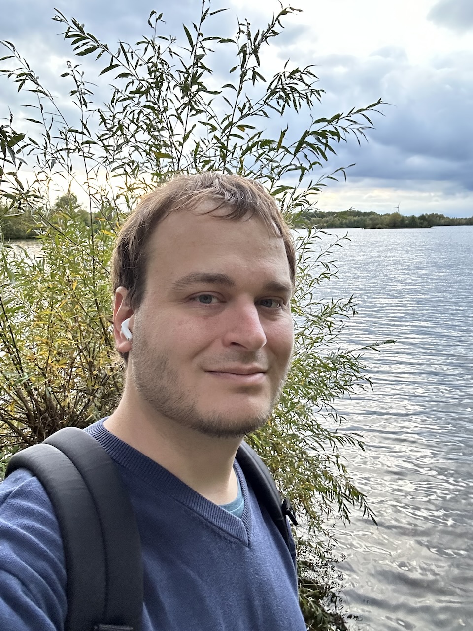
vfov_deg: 60.0
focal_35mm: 30
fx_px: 547
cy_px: 316
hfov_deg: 46.8
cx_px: 236
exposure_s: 1/60
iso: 200
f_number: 1.9
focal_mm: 2.69
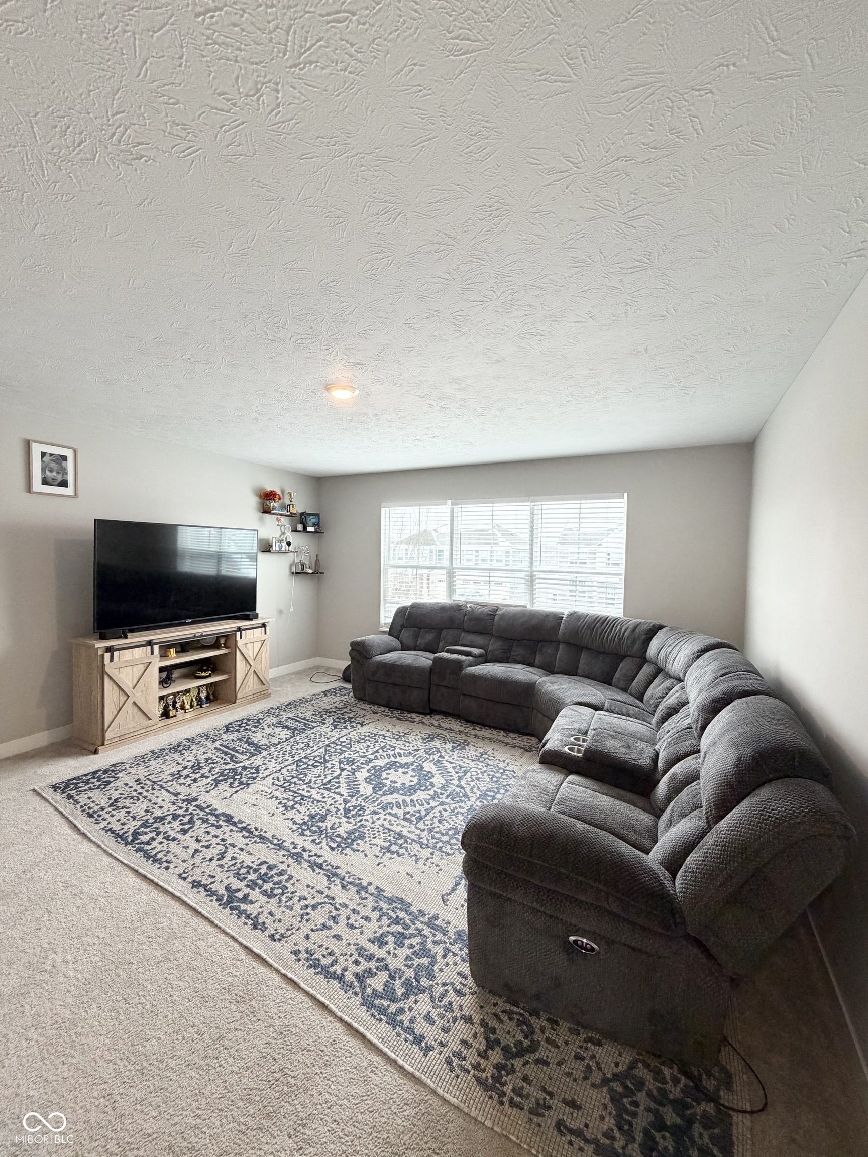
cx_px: 434
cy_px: 578
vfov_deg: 102.1
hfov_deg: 85.7
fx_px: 468
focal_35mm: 14
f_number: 2.2
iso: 320
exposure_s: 1/120
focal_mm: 2.22
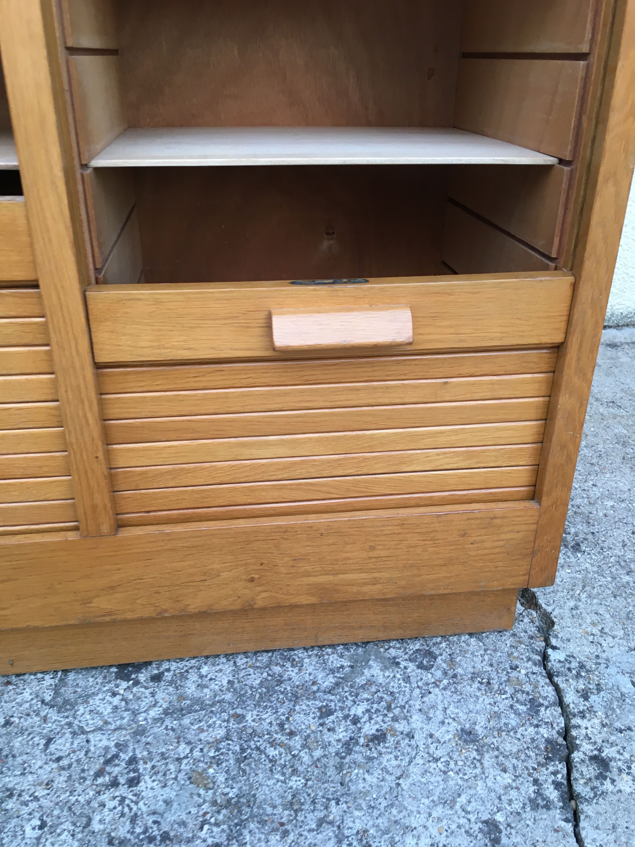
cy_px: 424
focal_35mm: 29
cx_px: 318
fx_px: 709
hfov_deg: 48.2
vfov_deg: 61.7
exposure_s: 1/33
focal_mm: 4.15
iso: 80
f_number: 2.2
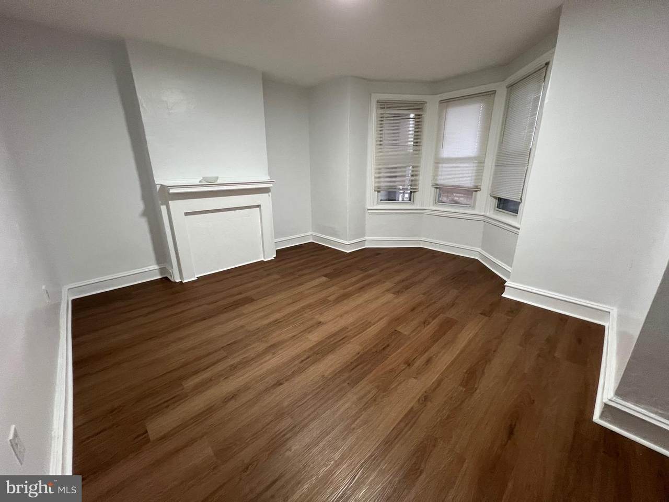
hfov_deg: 106.2
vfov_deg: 89.9
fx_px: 251
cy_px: 251
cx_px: 334
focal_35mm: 13
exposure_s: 1/60
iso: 250
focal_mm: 1.57
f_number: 1.8
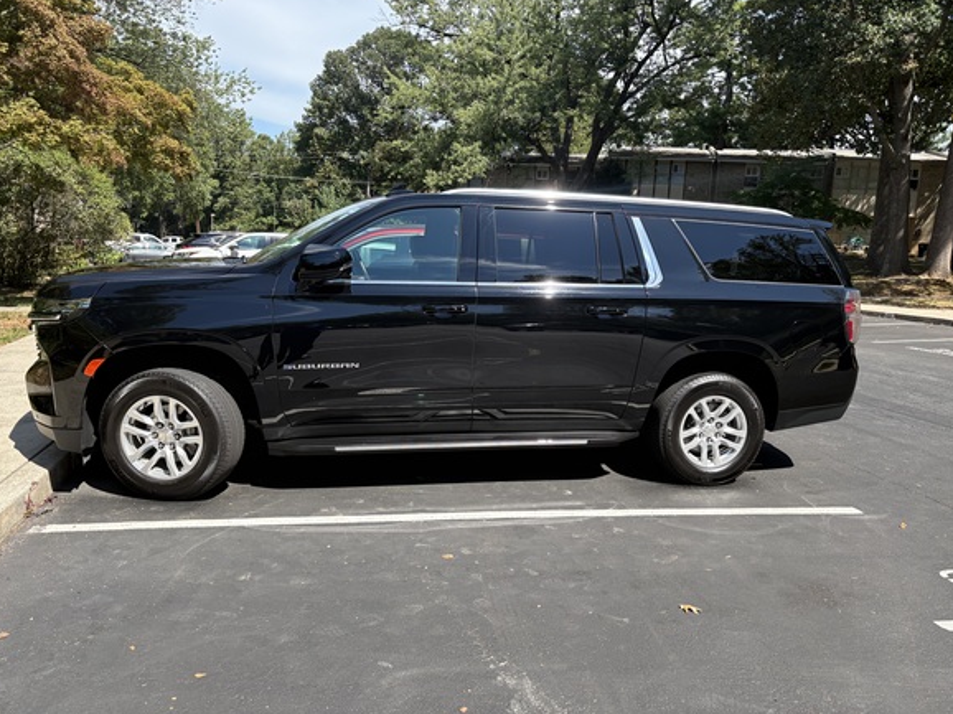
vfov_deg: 51.3
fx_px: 743
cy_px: 346
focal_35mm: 27
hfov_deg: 65.3
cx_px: 486
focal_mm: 5.96
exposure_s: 1/1484
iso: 64
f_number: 1.6
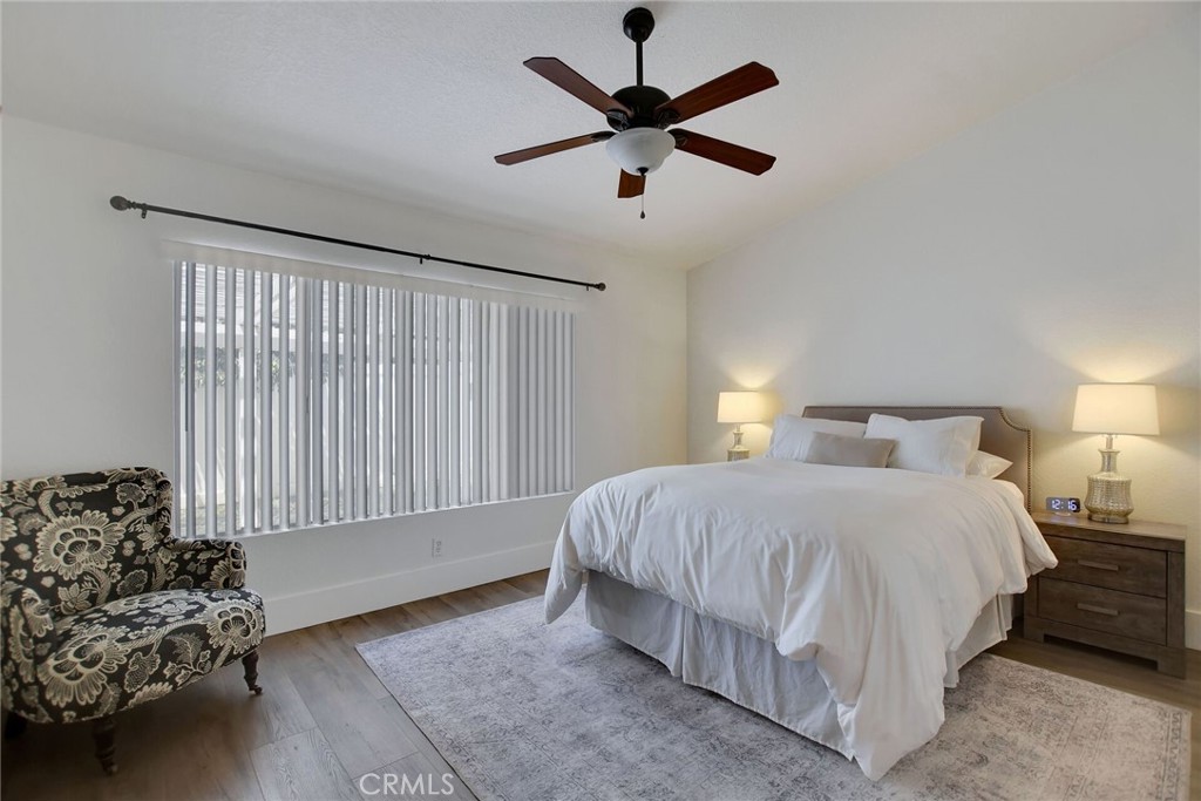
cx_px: 600
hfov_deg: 100.4
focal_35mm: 15
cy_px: 400
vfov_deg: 77.3
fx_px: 500
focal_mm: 10
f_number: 6.3
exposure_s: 1/160
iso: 400
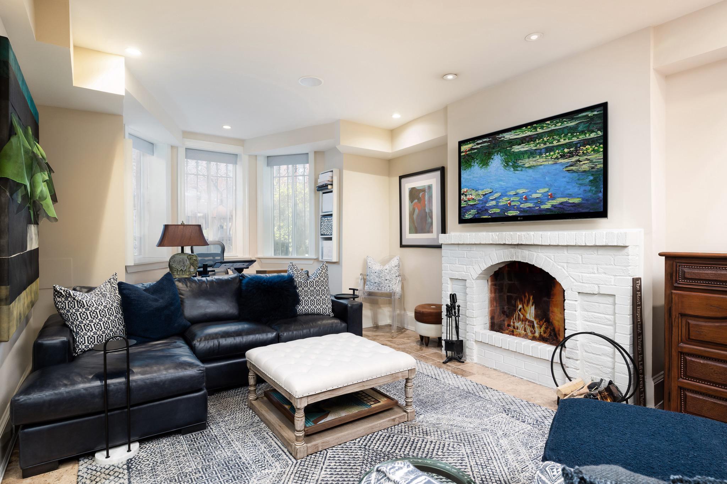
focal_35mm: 19
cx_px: 364
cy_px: 242
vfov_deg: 64.5
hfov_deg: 87.0
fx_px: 383
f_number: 13
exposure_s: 1/30
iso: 800
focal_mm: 19
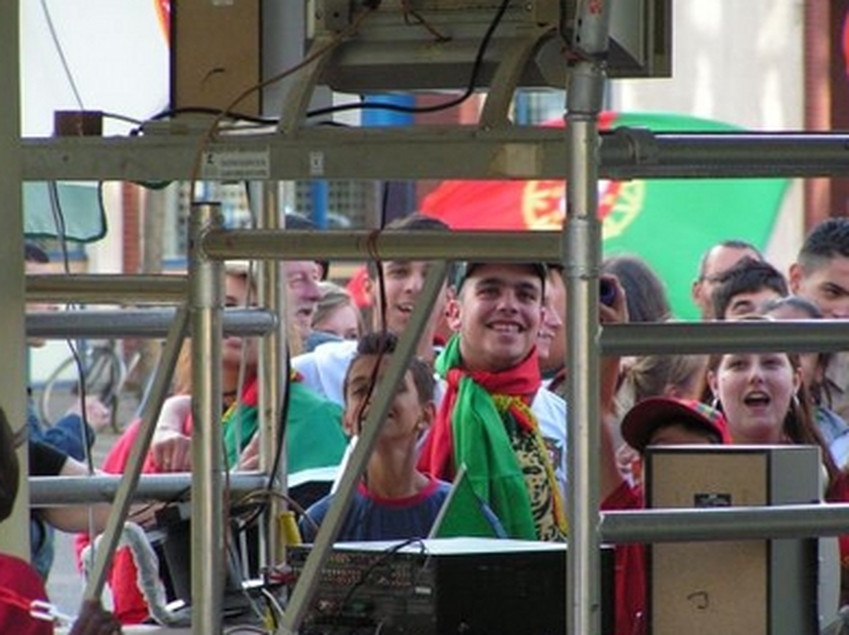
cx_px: 494
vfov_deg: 3.8
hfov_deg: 5.0
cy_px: 340
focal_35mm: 394
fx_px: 9657
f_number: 3.5
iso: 200
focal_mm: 50.9
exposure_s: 1/250
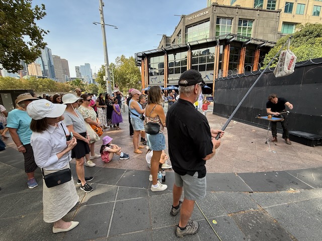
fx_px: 130
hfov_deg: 102.1
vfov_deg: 85.7
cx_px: 161
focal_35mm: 14
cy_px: 120
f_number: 2.2
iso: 50
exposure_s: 1/207
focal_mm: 2.22
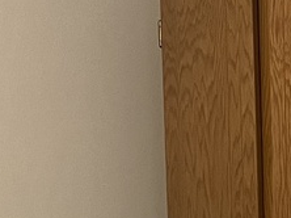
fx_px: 1419
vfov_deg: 8.3
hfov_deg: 11.6
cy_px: 441
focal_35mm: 169
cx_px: 277
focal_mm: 5.7
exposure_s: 1/60
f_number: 1.5
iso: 160
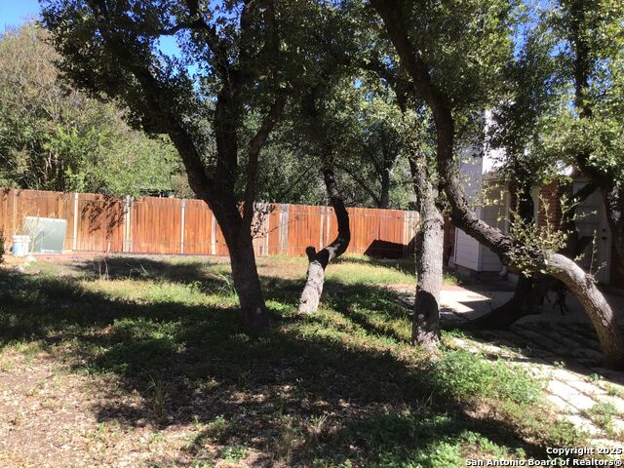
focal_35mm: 31
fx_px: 559
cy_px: 234
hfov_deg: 58.4
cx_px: 312
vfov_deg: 45.4
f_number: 2.4
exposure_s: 1/388
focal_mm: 3.3
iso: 25
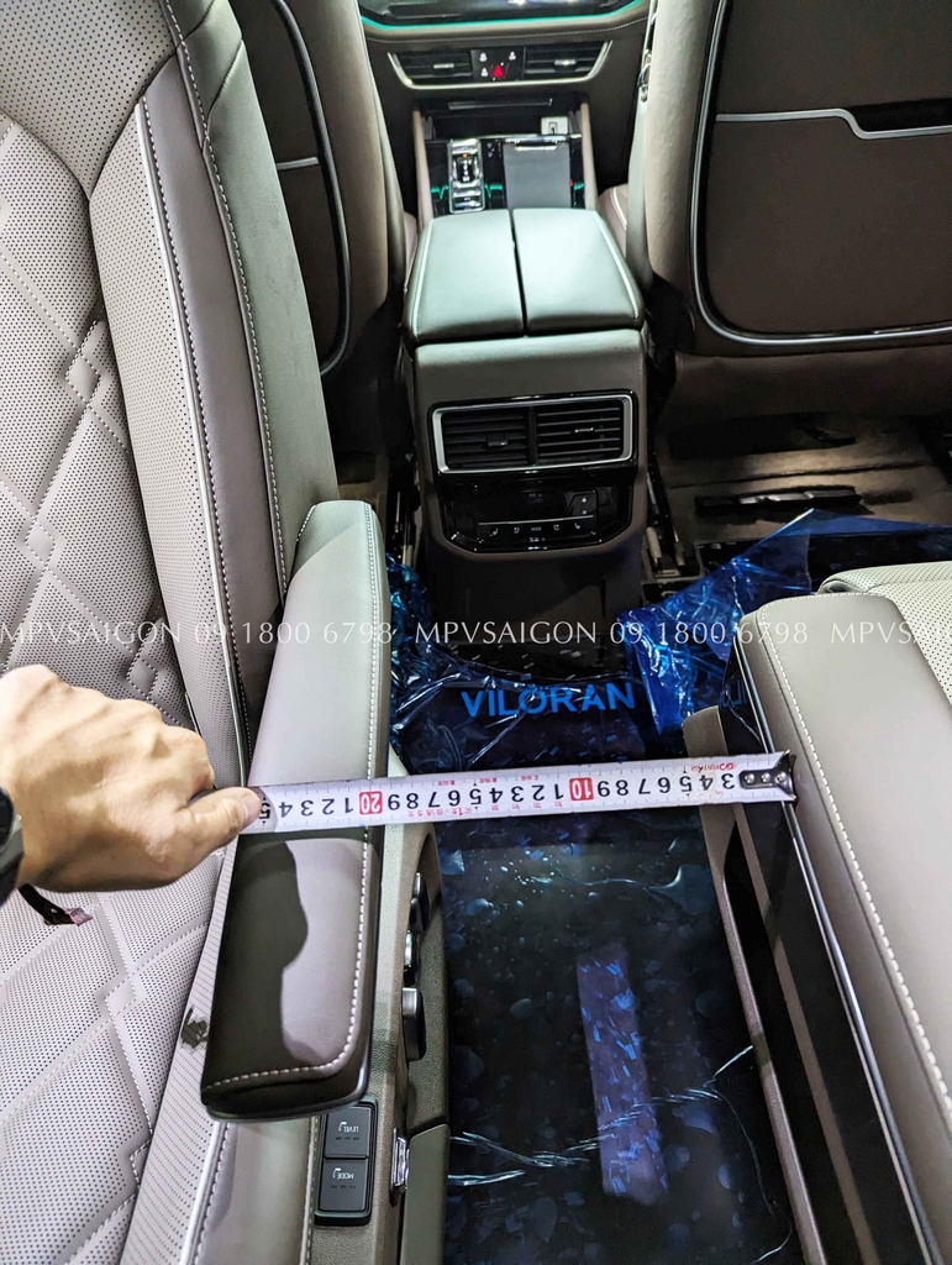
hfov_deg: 56.9
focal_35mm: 24
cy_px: 632
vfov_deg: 71.5
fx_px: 878
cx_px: 476
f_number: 1.85
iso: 891
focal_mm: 6.81
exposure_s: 1/43.4
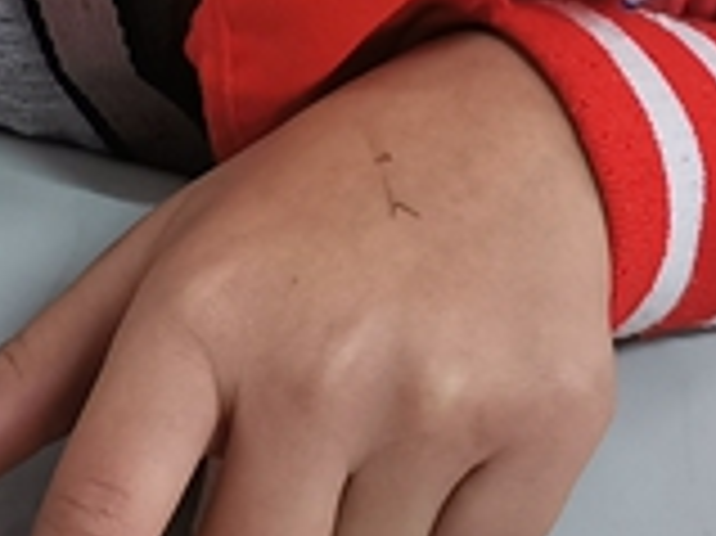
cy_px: 14
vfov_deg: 8.7
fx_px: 3493
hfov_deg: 11.6
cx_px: 23
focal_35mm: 169
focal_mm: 5.58
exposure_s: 1/50
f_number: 1.8
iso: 250
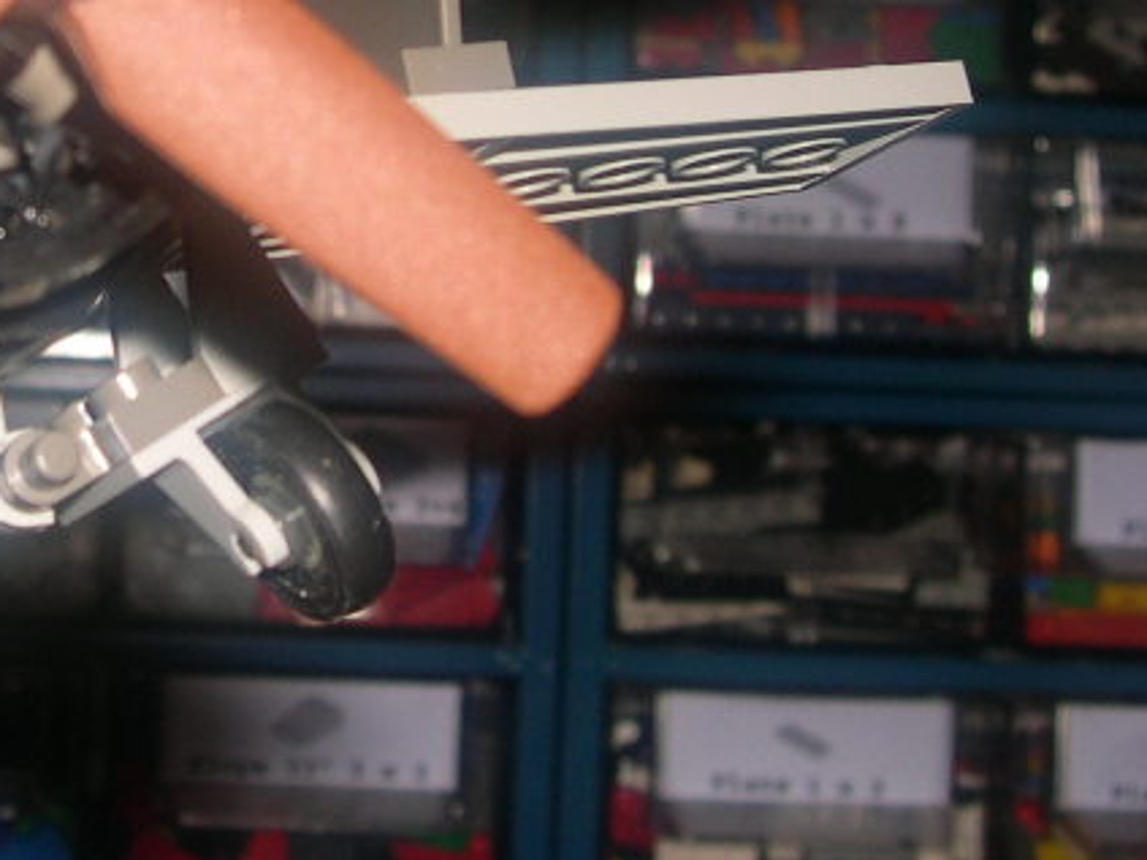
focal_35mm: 92
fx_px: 3048
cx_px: 30
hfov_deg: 20.7
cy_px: 87
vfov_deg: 15.9
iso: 100
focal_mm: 8
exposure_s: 1/60
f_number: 7.6
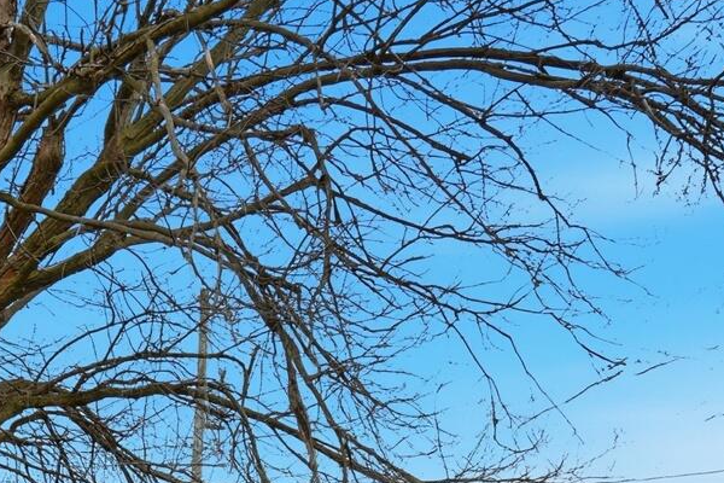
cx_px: 134
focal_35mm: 50
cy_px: 732
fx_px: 1005
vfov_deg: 22.1
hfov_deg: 38.0
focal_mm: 10
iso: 100
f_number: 4.5
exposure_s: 1/4000
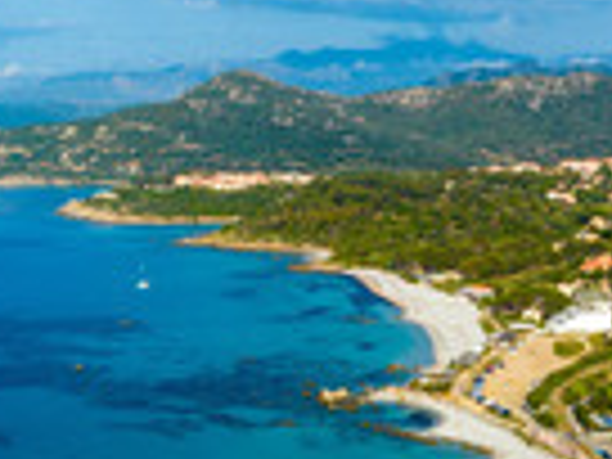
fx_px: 1167
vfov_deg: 20.3
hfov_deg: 29.3
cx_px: 378
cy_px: 598
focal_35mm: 66
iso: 100
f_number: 11
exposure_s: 1/100
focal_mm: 12.3
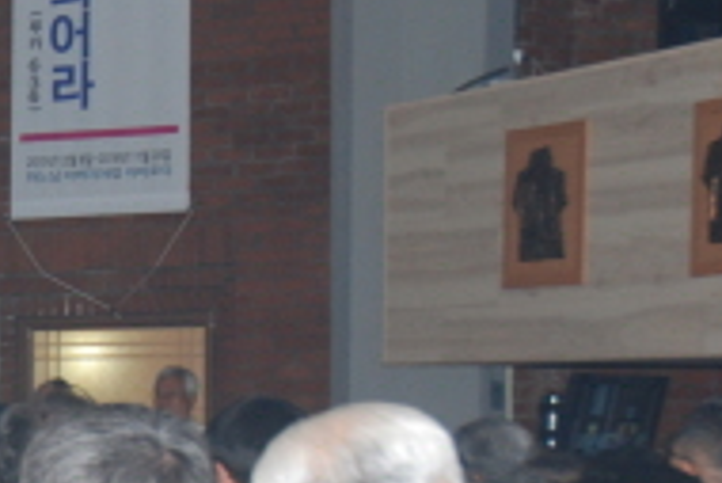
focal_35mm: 165
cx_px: -566
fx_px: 3309
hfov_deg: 11.6
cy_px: 508
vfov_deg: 8.3
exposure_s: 1/60
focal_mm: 29
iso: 400
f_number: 5.6
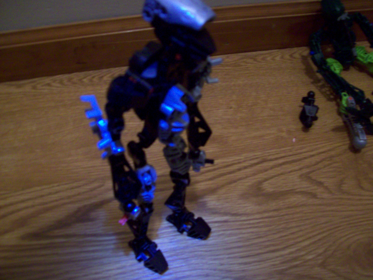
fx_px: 388
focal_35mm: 36
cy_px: 140
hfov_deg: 51.4
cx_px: 186
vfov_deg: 39.7
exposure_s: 1/8
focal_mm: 6
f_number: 2.7
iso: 200
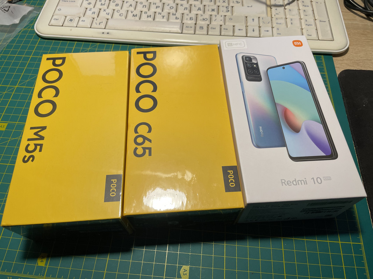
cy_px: 140
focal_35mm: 26
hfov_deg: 67.3
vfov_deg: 53.1
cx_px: 186
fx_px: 280
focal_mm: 4.2
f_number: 1.6
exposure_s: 1/100
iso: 100
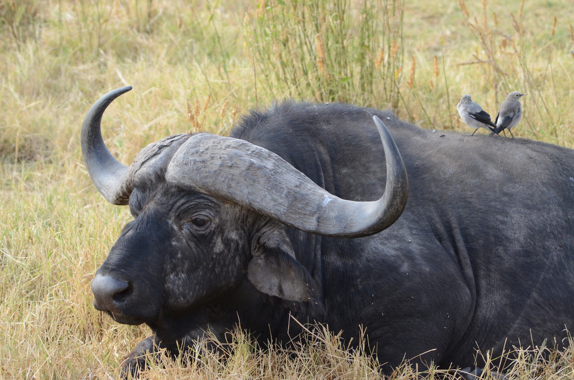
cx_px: 287
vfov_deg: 6.1
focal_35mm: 225
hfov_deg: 9.2
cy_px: 190
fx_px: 3580
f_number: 5
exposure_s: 1/640
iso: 800
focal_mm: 150
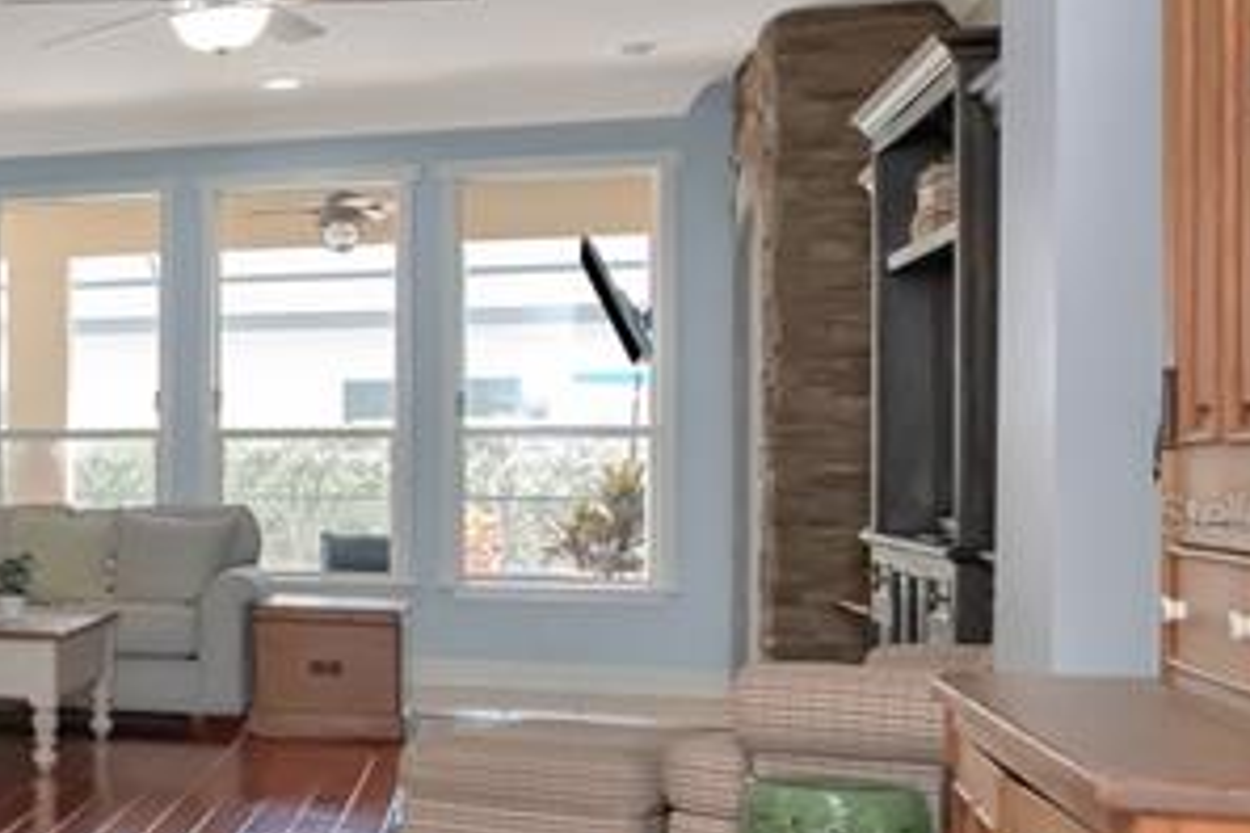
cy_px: 513
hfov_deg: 23.6
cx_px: -758
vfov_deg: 21.9
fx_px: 2153
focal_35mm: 62
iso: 1000
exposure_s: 1/100
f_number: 7.1
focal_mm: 12
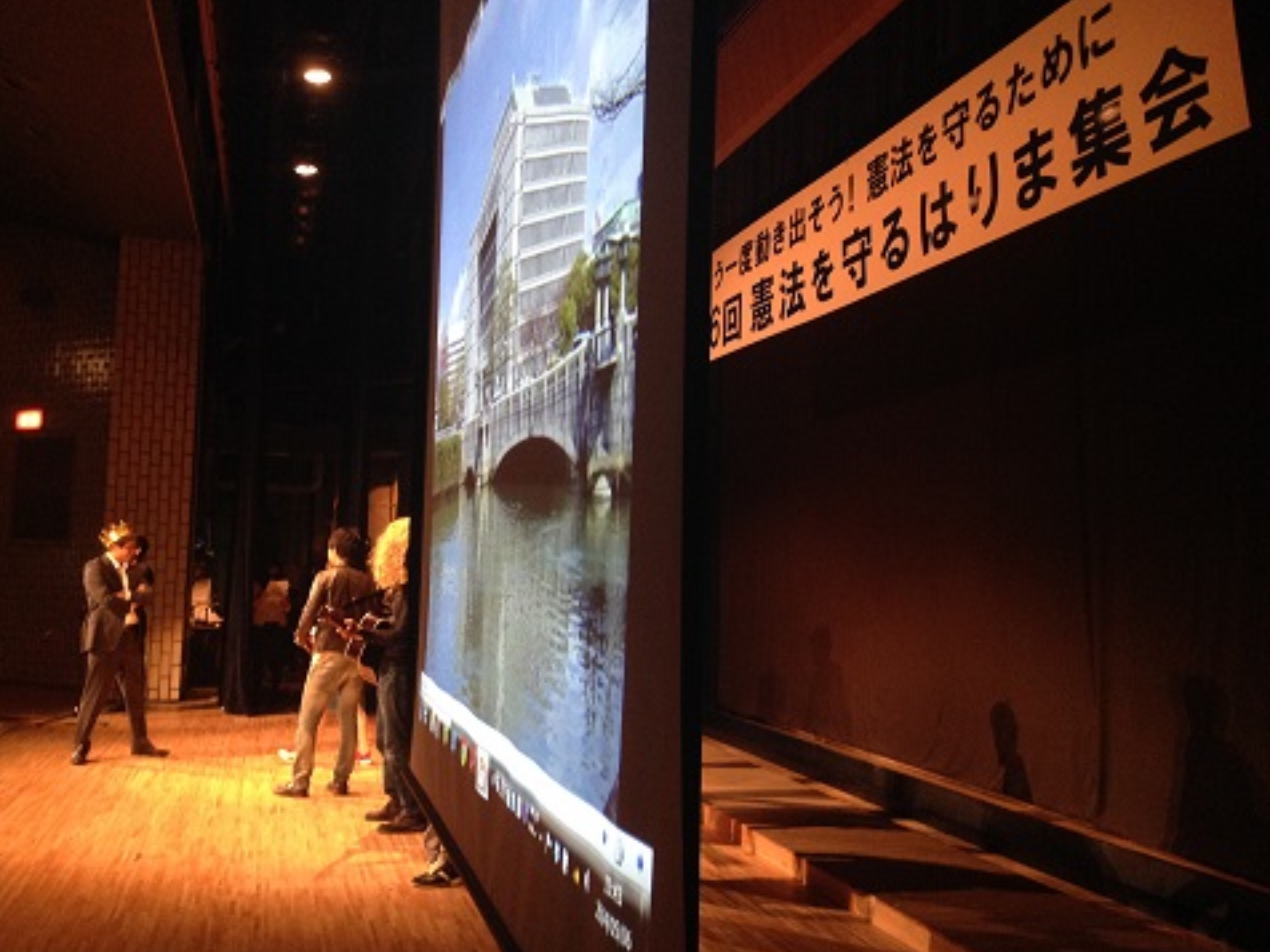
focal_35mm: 34
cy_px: 475
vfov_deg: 41.8
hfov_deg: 54.0
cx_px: 619
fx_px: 1247
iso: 250
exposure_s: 1/20
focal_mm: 4.12
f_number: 2.4
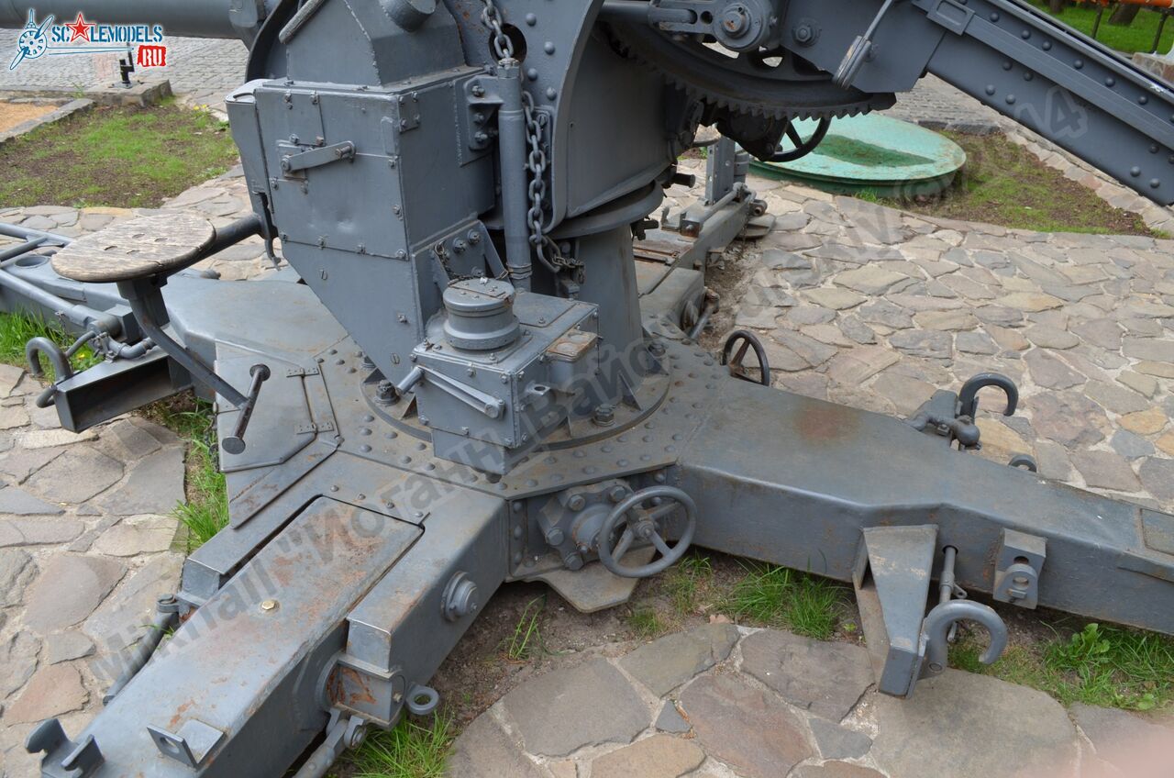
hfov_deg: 67.5
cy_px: 389
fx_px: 879
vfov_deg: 47.7
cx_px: 587
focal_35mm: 27
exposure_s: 1/160
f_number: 6.3
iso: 200
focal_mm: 18
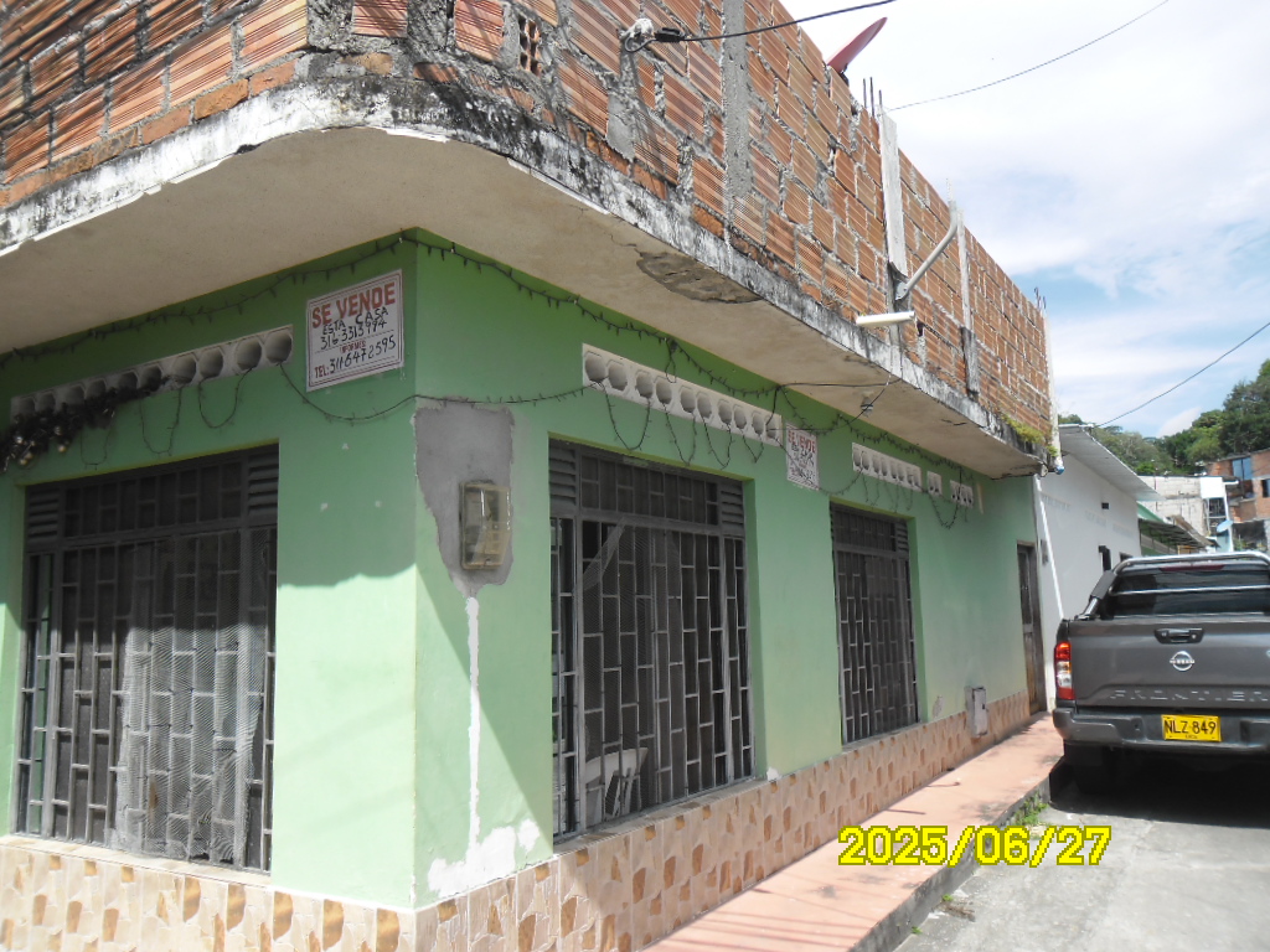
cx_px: 635
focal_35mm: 27
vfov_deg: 51.4
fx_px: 991
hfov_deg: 65.3
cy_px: 476
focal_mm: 4.9
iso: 80
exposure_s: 1/724
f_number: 3.5
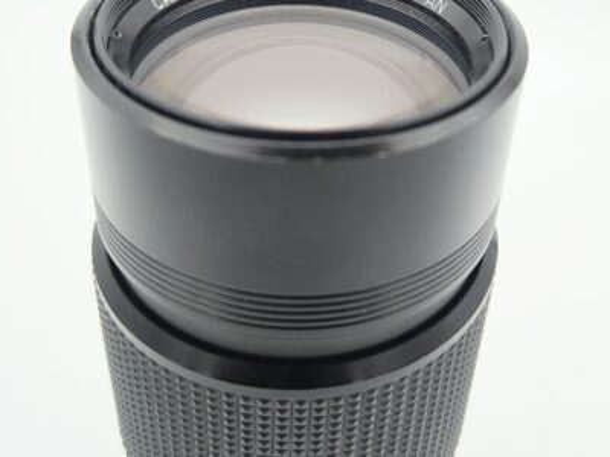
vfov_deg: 56.8
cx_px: 305
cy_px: 228
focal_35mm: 24
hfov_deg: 71.6
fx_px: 423
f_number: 1.8
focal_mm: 5.56
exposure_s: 1/337
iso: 100
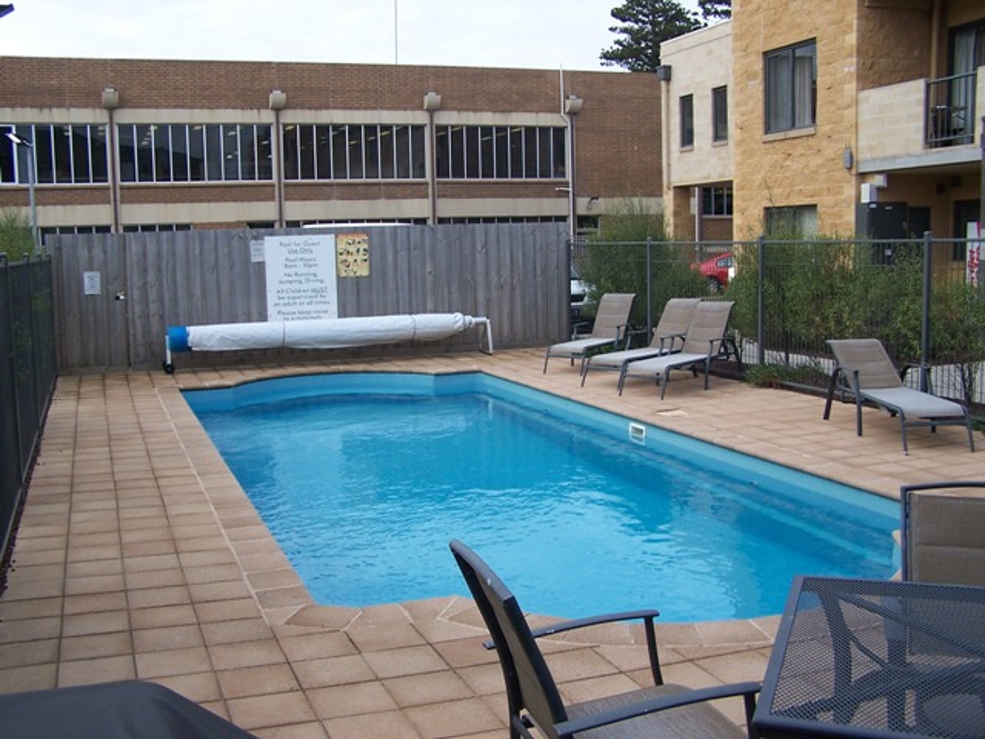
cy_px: 370
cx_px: 492
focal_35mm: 38
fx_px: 1081
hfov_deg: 49.0
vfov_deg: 37.7
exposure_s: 1/350
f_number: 2.8
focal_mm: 6.3
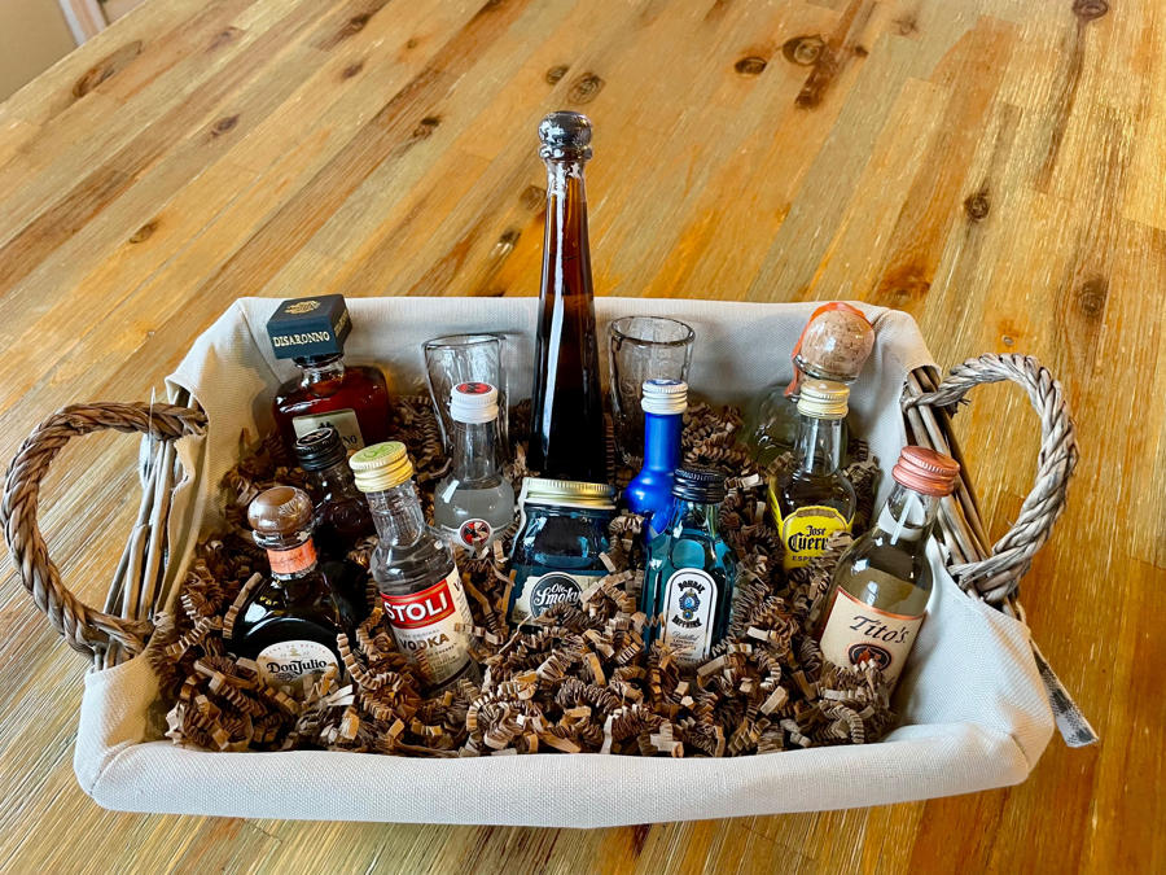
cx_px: 583
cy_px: 438
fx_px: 876
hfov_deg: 67.3
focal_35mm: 26
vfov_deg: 53.1
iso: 400
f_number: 1.6
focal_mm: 4.2
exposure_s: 1/40
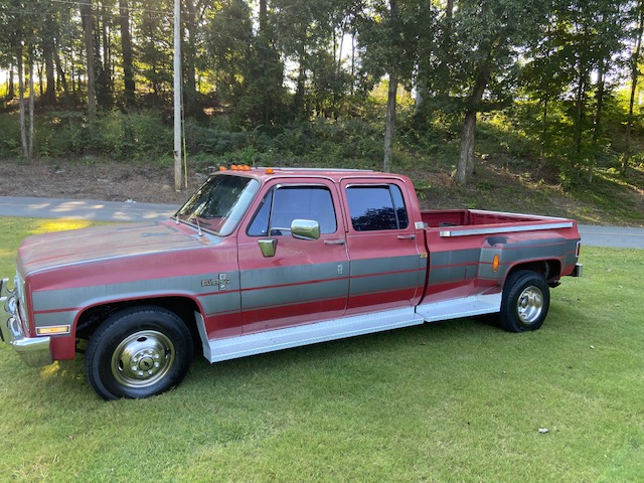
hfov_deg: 67.3
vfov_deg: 53.1
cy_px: 242
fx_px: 484
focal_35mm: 26
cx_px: 322
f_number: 1.8
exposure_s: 1/121
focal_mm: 4.25
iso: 50
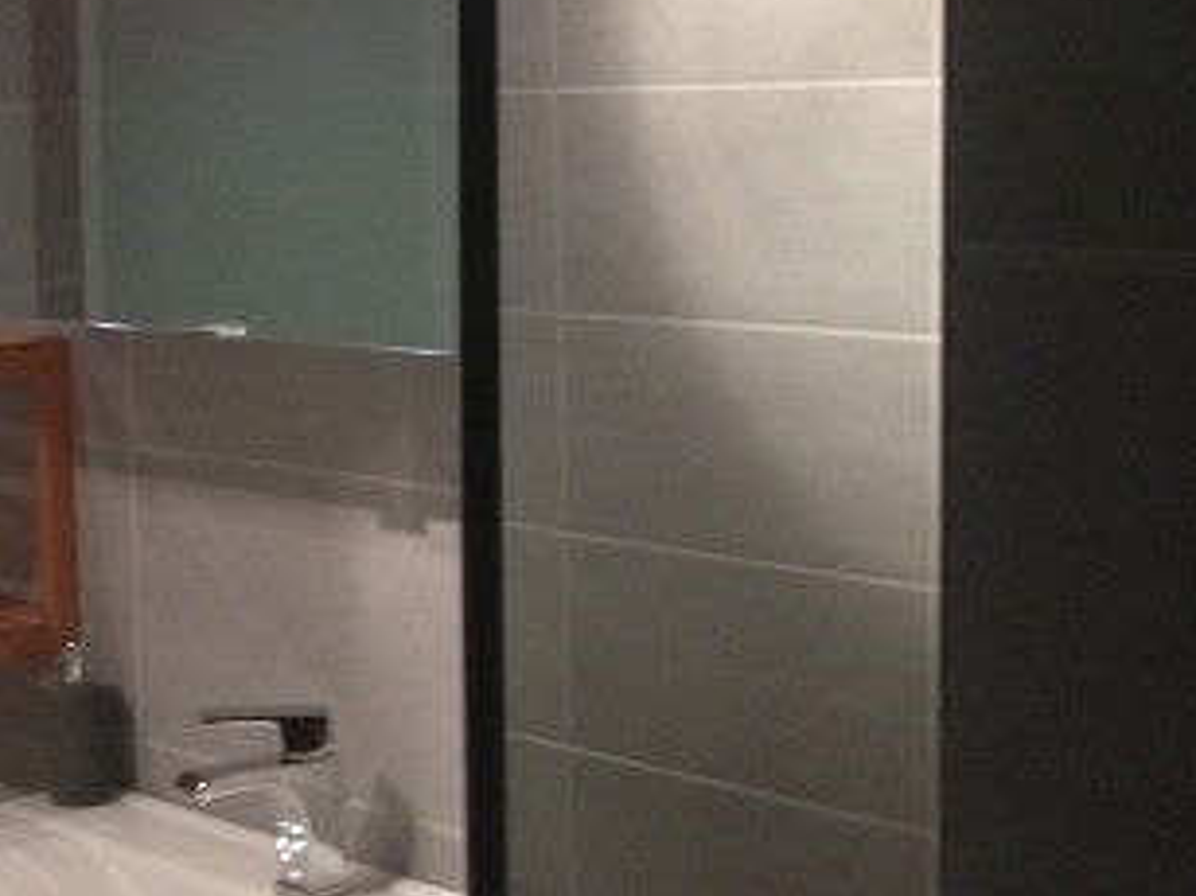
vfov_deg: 15.9
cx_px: -284
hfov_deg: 19.7
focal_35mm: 93
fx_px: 3212
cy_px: 506
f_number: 2.4
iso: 250
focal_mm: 4.28
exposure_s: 1/20
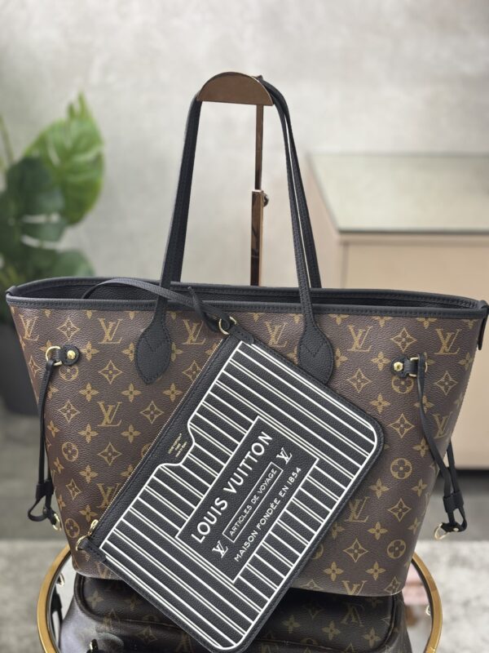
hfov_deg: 28.0
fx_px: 979
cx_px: 244
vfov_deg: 36.8
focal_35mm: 52
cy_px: 326
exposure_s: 1/60
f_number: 1.6
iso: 100
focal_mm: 5.96
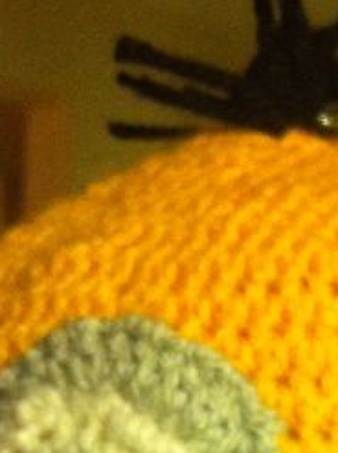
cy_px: 669
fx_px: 1504
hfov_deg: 12.7
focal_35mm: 115
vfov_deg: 15.8
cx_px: 313
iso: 400
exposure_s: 1/15
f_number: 2.8
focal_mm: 3.85
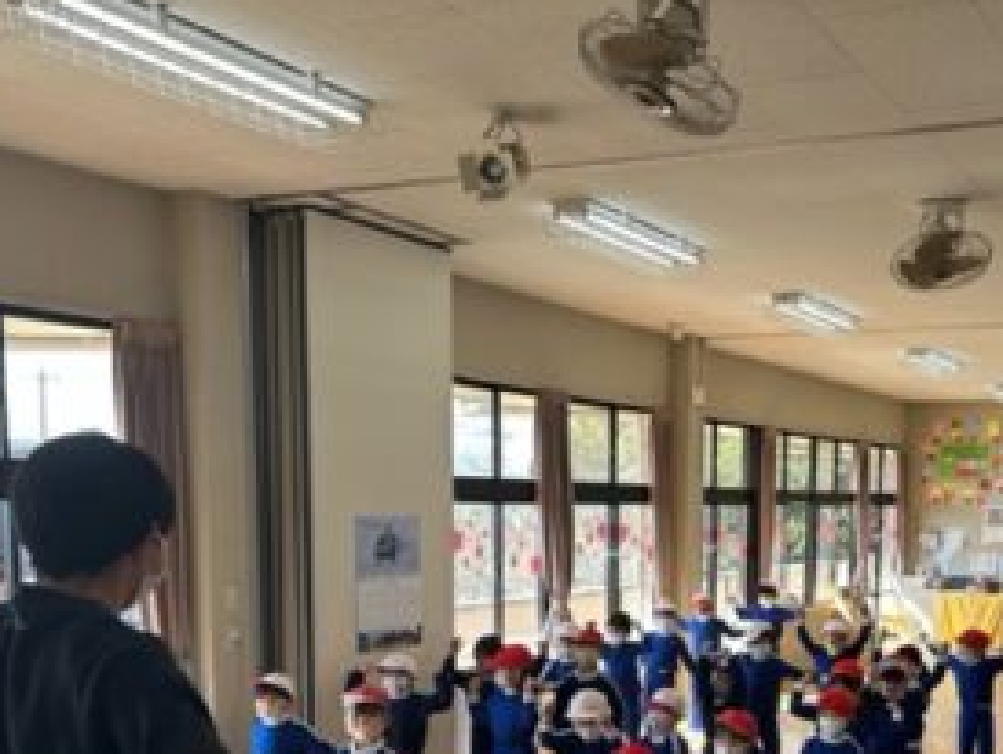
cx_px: 717
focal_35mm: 42
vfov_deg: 33.0
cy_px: 644
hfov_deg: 43.7
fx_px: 1218
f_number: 1.78
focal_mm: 6.86
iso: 64
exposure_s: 1/204
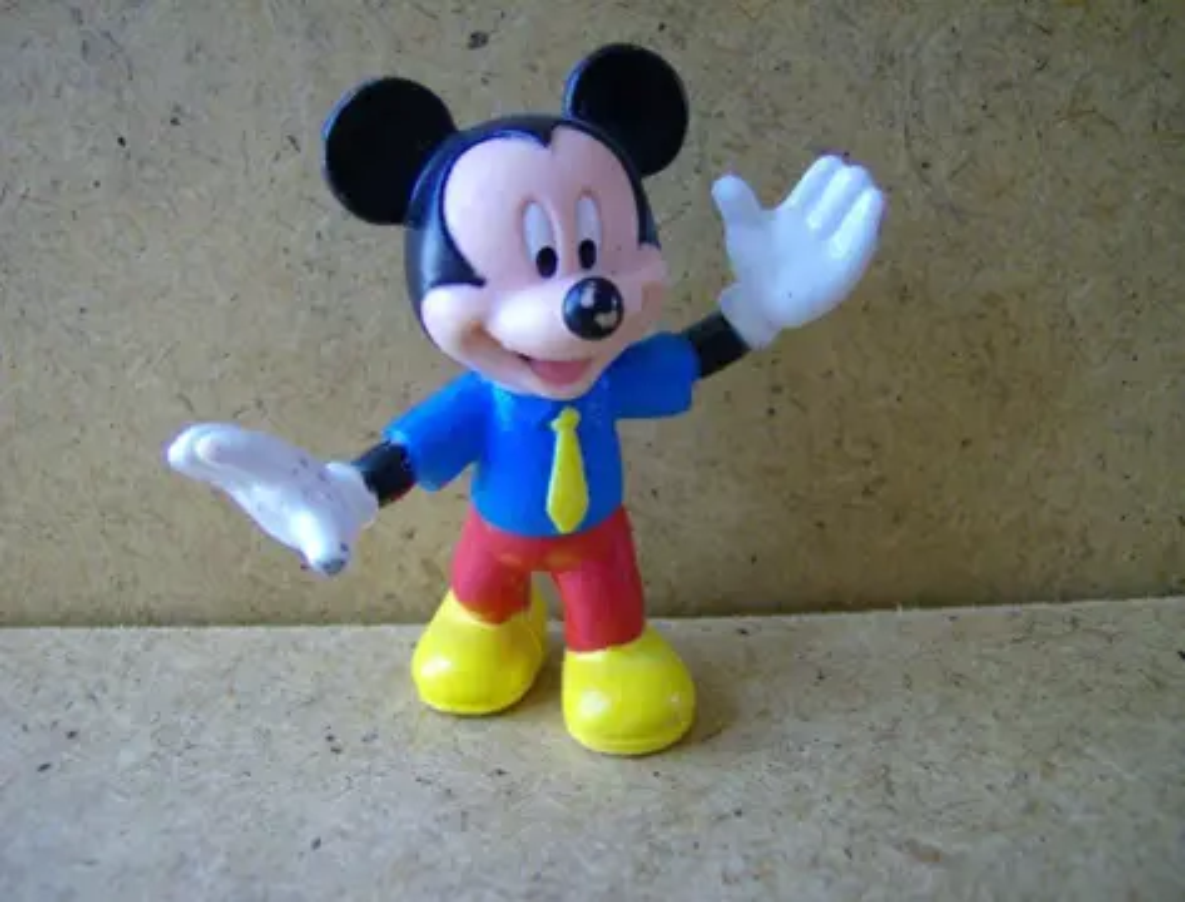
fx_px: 1239
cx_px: 592
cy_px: 451
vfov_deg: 40.0
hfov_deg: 51.1
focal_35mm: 36
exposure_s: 1/64
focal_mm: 6
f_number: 2.8
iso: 192
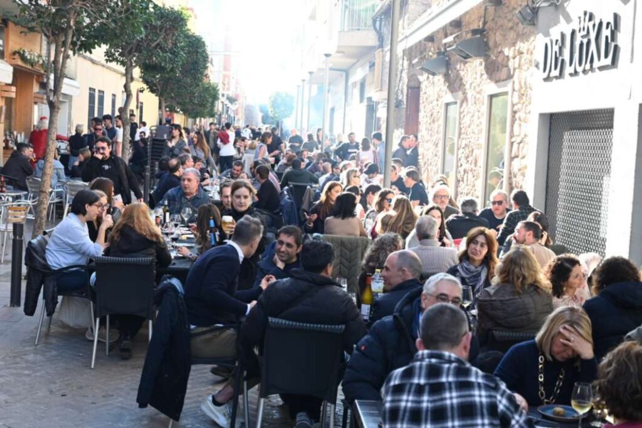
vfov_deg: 26.0
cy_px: 214
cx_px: 321
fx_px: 927
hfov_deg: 38.2
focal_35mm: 52
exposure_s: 1/200
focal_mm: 52
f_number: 5.6
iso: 500
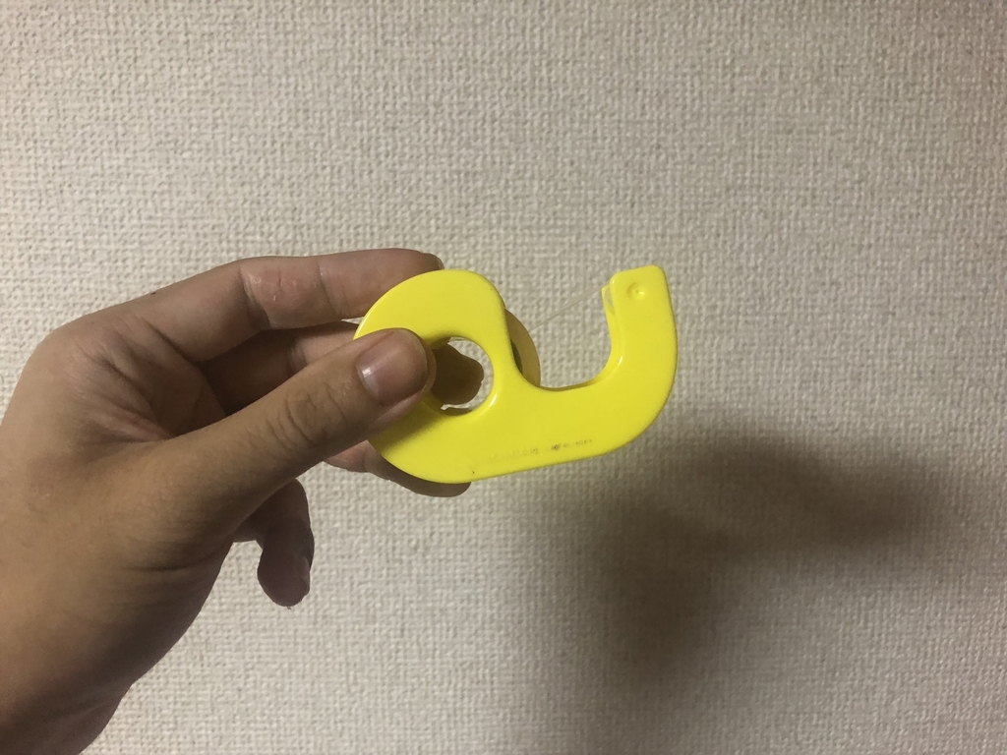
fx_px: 815
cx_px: 504
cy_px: 378
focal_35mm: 28
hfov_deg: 63.4
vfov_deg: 49.7
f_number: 1.8
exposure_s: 1/12
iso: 100
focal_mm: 3.99
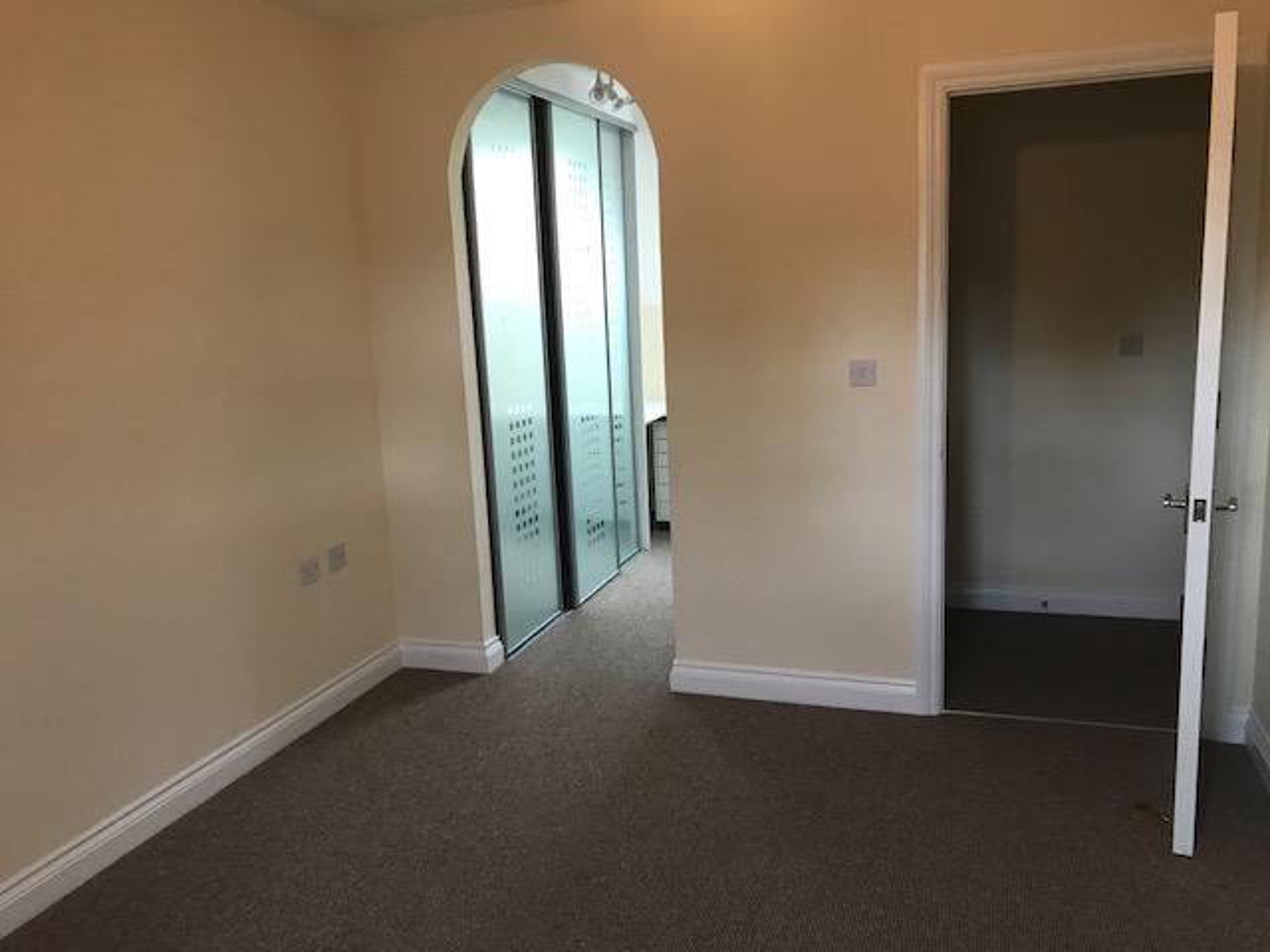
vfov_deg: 49.7
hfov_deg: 63.4
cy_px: 476
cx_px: 635
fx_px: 1027
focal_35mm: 28
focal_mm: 3.99
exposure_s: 1/17
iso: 50
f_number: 1.8
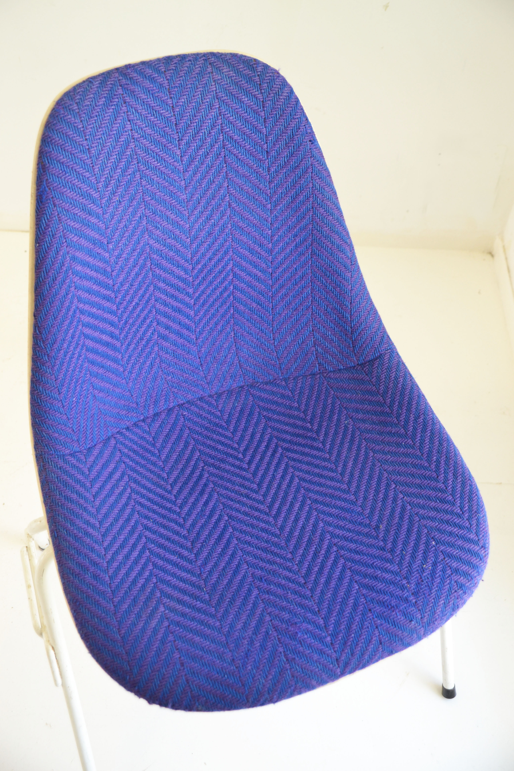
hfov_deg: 34.2
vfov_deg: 49.6
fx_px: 835
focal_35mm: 39
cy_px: 386
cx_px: 257
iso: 400
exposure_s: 1/30
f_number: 4
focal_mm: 26
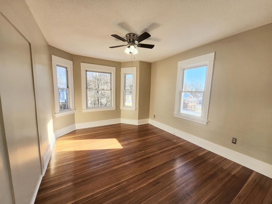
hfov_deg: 106.2
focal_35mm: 13
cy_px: 102
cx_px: 136
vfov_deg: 89.9
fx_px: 102
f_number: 2.2
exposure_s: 1/222
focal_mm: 1.74
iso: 40
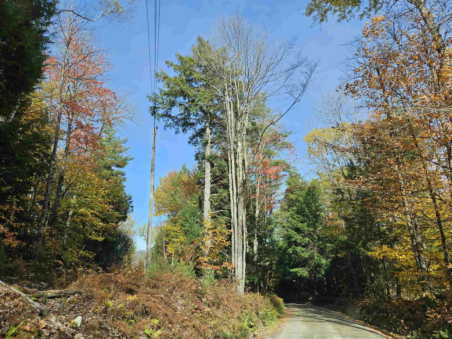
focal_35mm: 23
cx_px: 226
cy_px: 170
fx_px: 300
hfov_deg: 73.9
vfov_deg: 58.9
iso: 25
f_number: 1.8
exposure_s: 1/628
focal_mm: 5.4
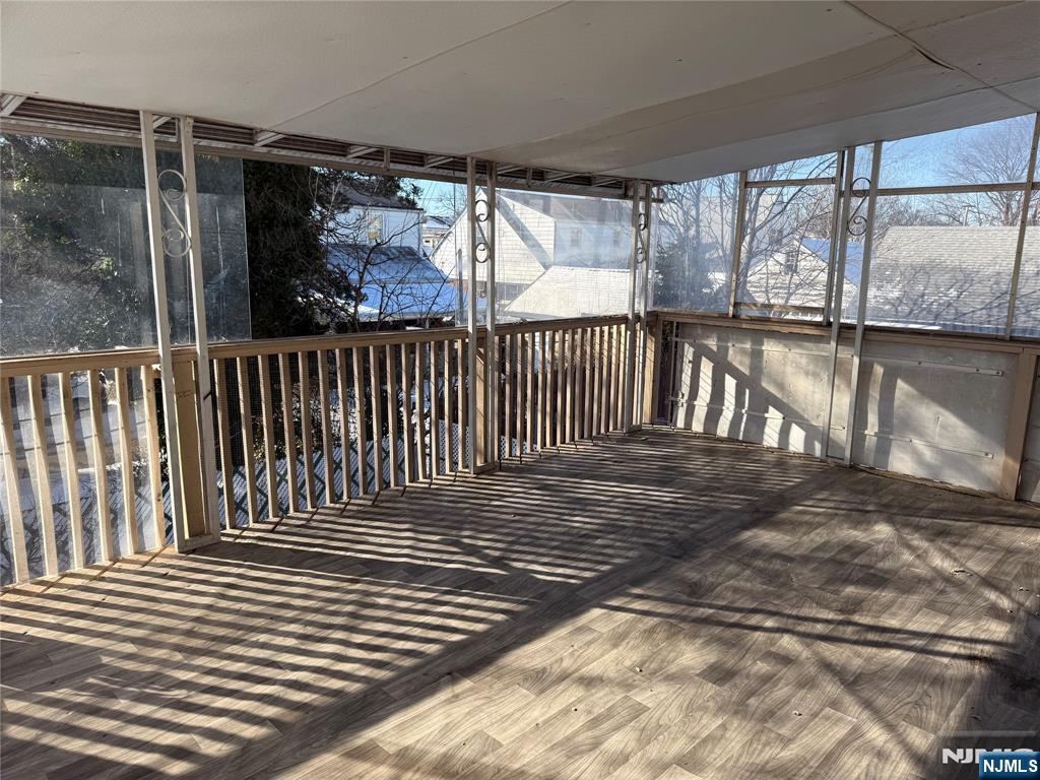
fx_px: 721
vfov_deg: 56.8
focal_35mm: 24
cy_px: 390
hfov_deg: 71.6
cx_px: 520
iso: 80
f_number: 1.78
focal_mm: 6.76
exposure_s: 1/1901
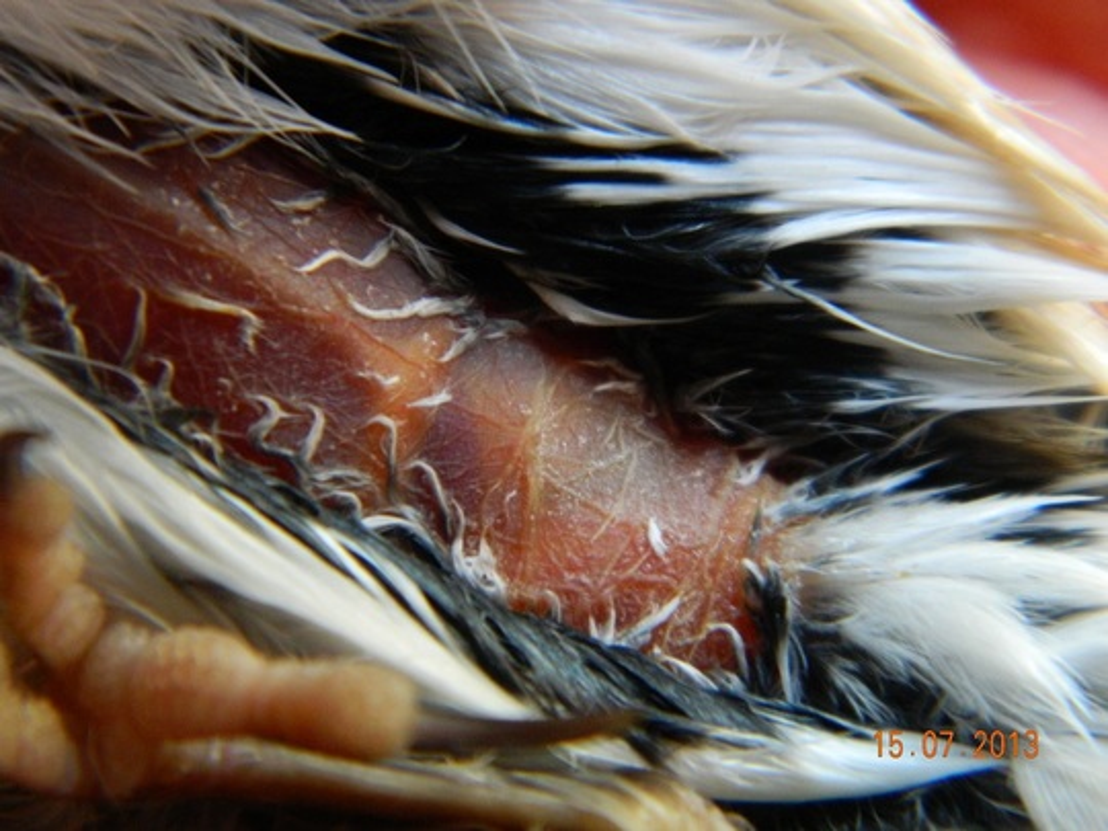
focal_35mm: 103
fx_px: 3297
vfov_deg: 14.4
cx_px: 554
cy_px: 416
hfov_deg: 19.1
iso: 400
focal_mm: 18.6
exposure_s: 1/50
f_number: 4.5
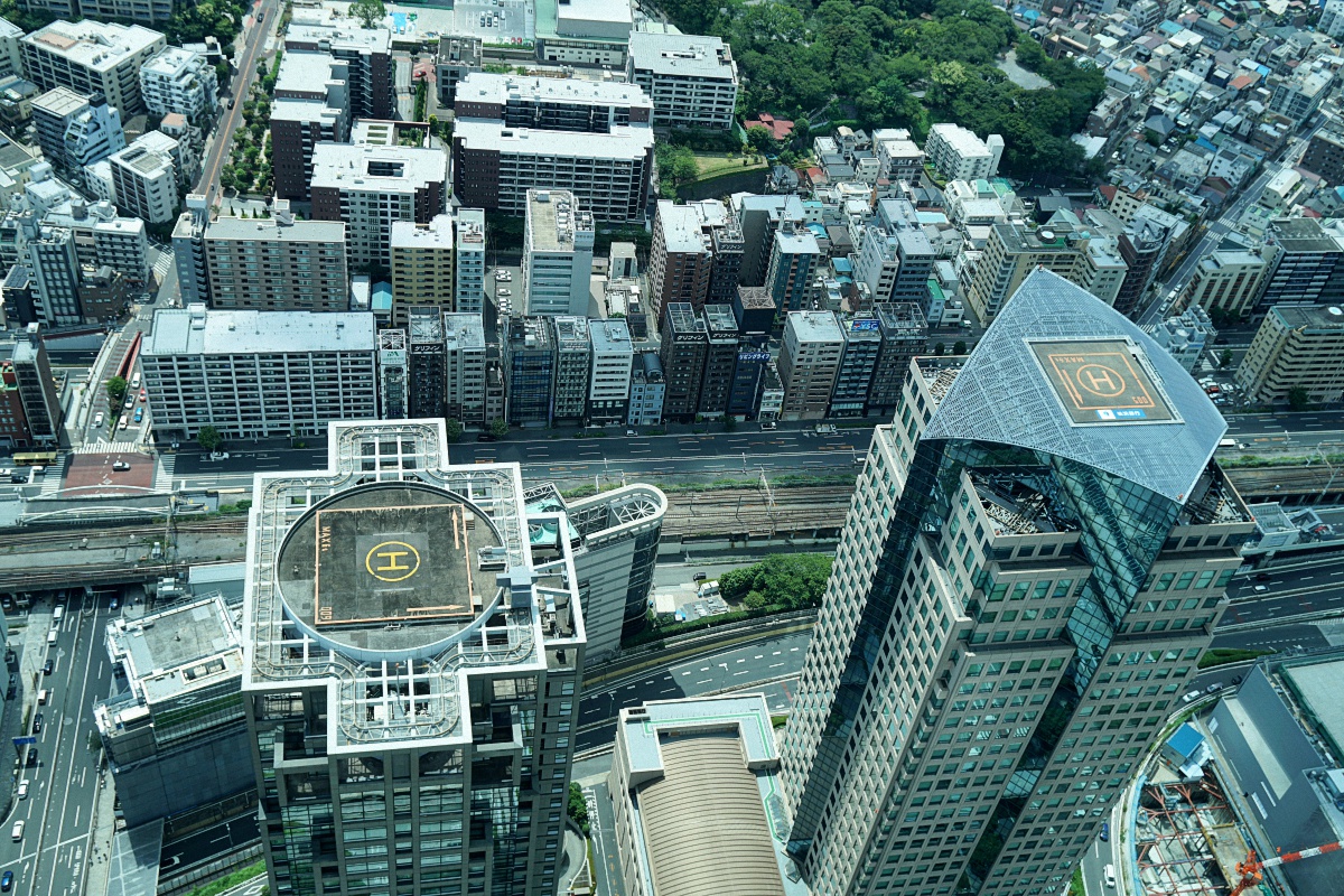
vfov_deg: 38.4
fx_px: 1288
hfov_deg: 55.1
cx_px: 672
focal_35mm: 34
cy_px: 448
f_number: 4.5
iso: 100
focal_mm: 23
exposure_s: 1/500
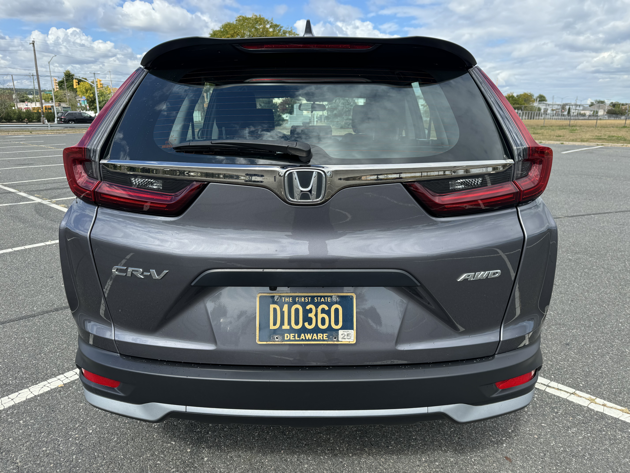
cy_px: 236
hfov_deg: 71.6
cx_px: 315
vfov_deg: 56.8
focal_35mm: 24
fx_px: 437
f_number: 1.78
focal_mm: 6.76
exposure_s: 1/2174
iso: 80
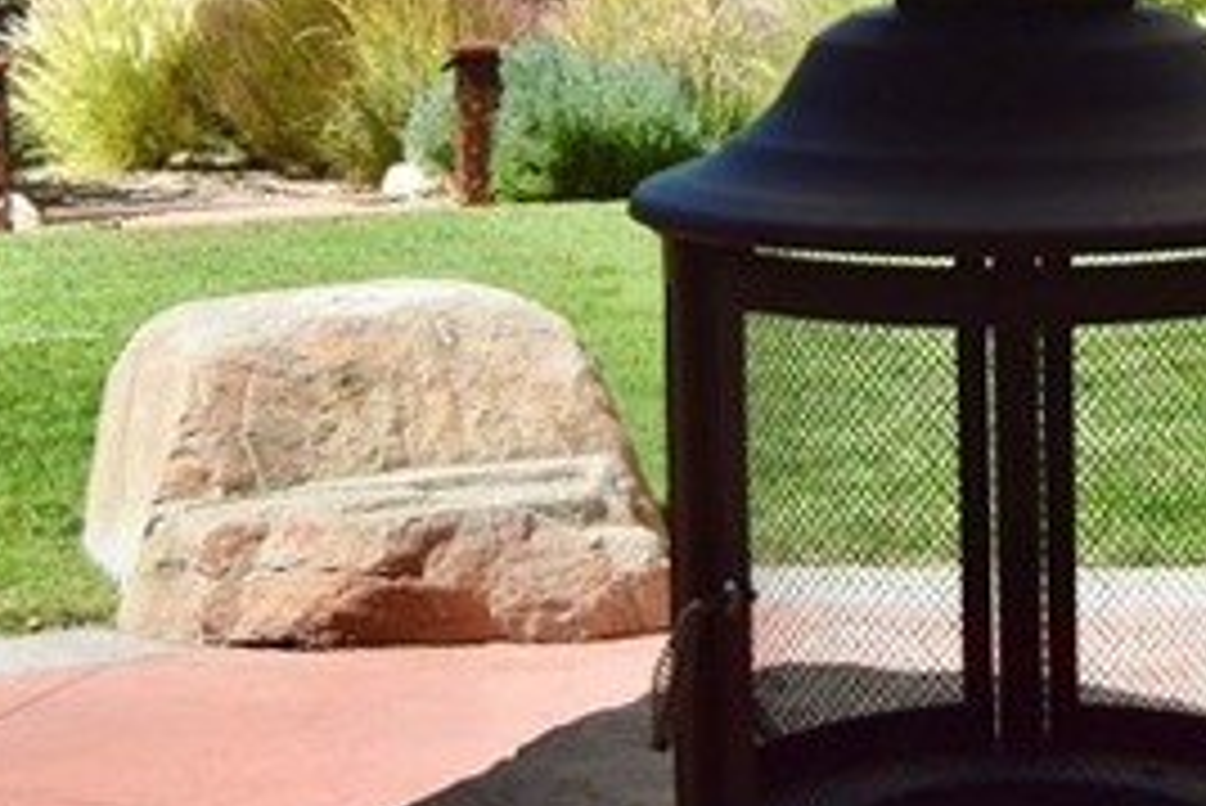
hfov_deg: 23.2
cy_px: 88
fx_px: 2879
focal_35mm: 86
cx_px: 1017
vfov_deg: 15.7
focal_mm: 15
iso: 400
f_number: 11
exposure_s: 1/400
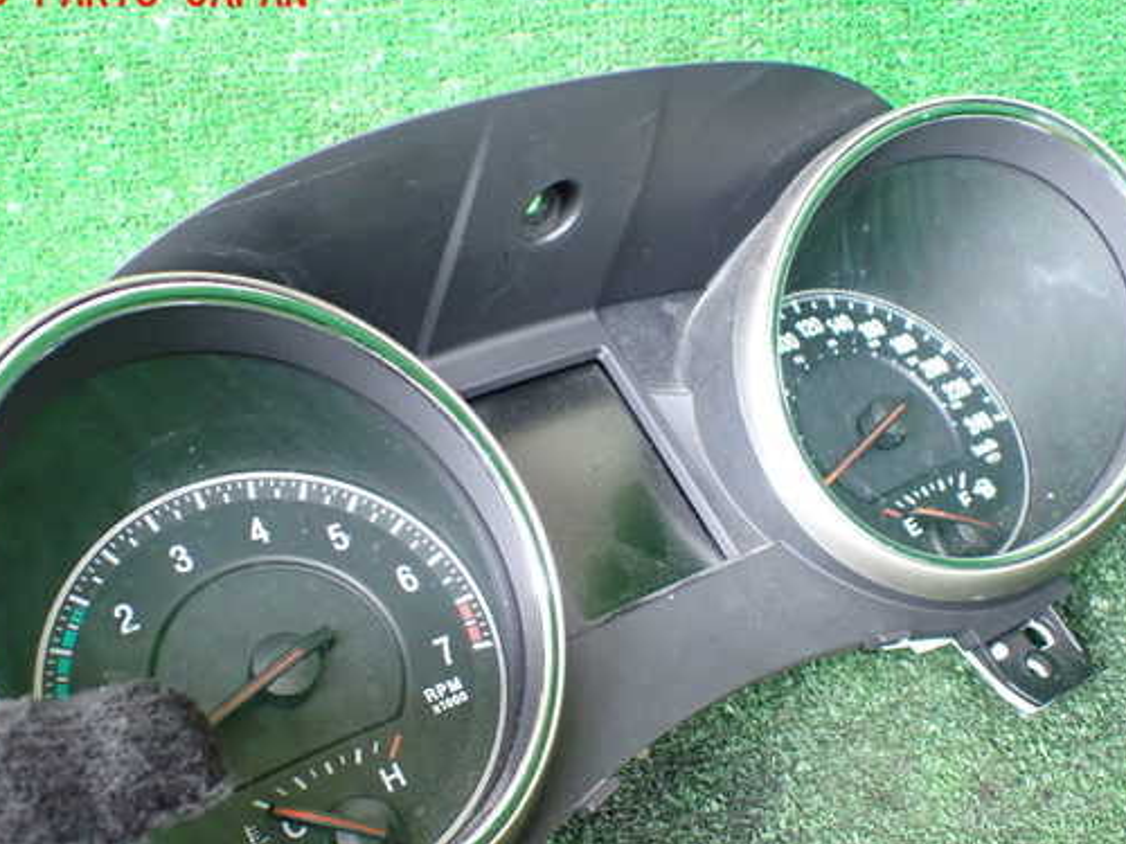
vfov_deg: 39.6
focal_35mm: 36
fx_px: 1171
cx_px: 574
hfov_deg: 51.4
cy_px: 470
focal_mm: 5.4
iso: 800
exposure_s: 1/50
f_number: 2.3
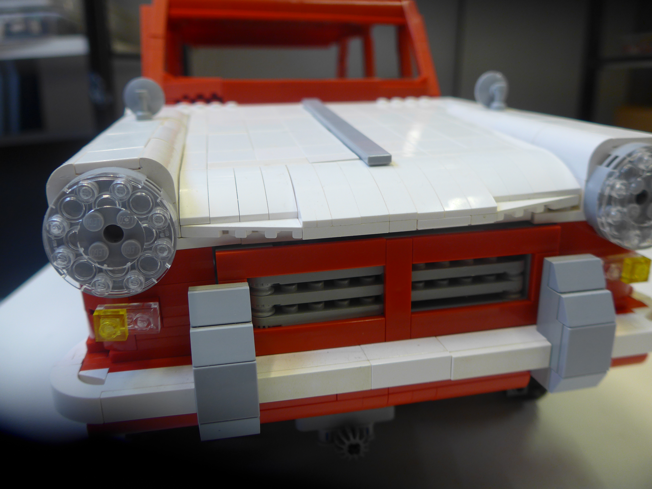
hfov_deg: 61.7
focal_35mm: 29
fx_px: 546
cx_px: 326
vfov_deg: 48.2
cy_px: 244
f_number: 2
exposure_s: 1/60
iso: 125
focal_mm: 6
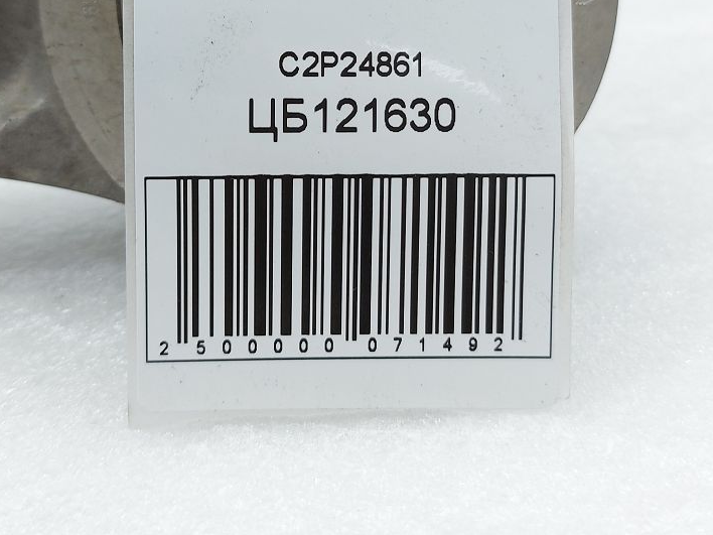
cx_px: 333
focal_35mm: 47
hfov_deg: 40.4
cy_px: 94
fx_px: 968
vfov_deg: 30.0
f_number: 1.8
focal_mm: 5.23
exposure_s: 1/50
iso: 50
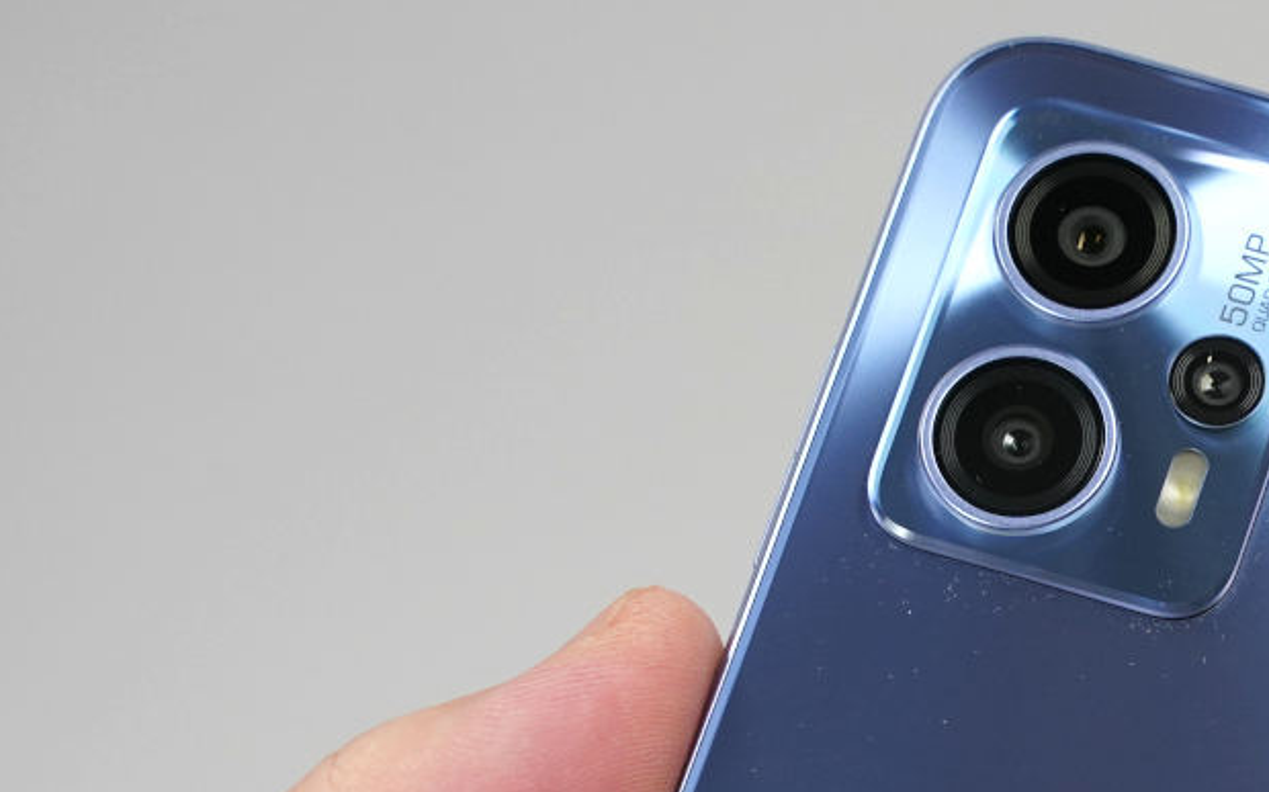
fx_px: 5117
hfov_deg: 14.0
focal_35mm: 148
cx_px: 1156
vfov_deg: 8.8
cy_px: 815
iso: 2000
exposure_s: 1/100
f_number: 8
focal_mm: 75
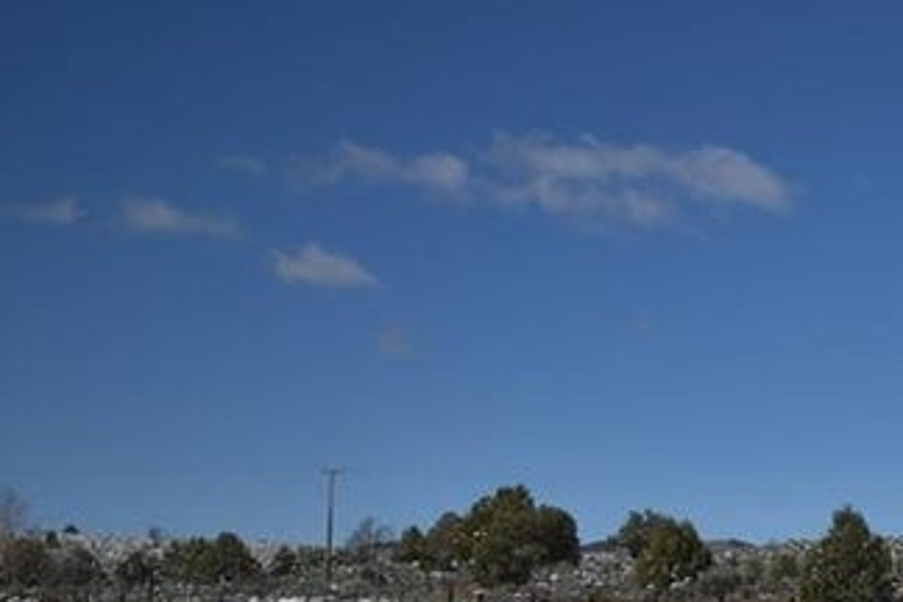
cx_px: 892
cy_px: 574
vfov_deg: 16.8
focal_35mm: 80
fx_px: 2007
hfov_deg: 24.3
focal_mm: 24
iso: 100
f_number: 4
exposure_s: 1/2500
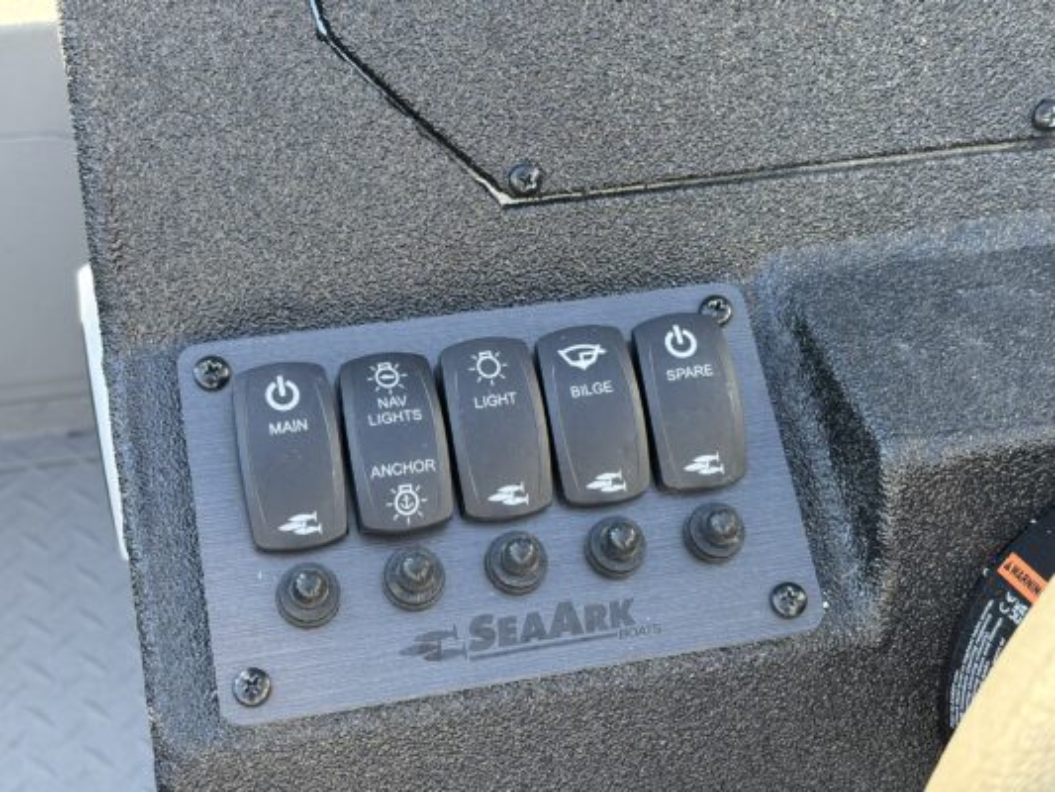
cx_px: 528
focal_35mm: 52
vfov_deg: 28.0
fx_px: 1585
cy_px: 396
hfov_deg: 36.8
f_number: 1.6
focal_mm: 5.96
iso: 50
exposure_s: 1/95
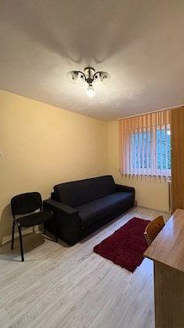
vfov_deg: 99.3
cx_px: 107
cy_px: 158
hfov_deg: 66.6
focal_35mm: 16
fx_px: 139
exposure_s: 1/50
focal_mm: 2.22
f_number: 2.2
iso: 250
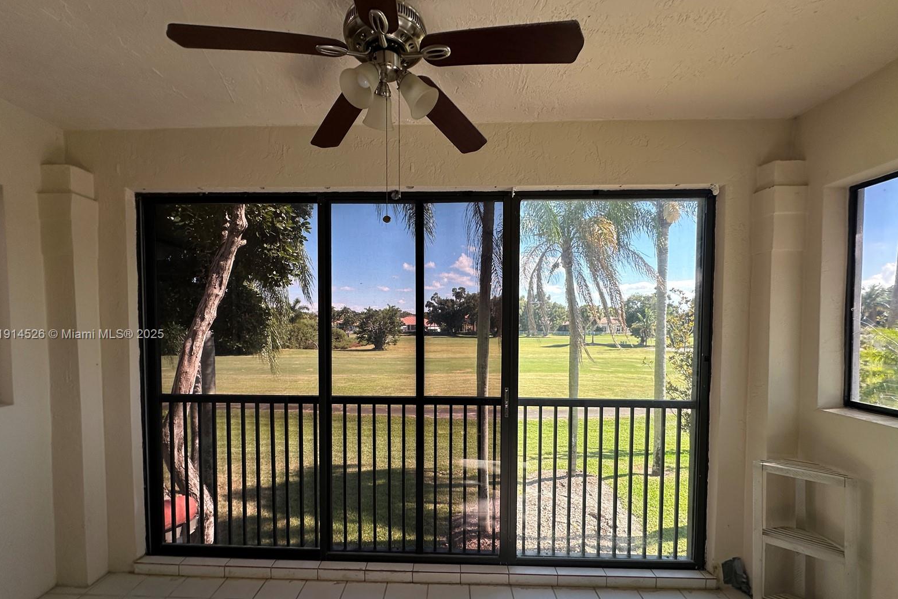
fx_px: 374
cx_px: 442
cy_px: 335
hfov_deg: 100.4
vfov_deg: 77.0
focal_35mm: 15
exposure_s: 1/211
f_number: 2.2
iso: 40
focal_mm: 2.22
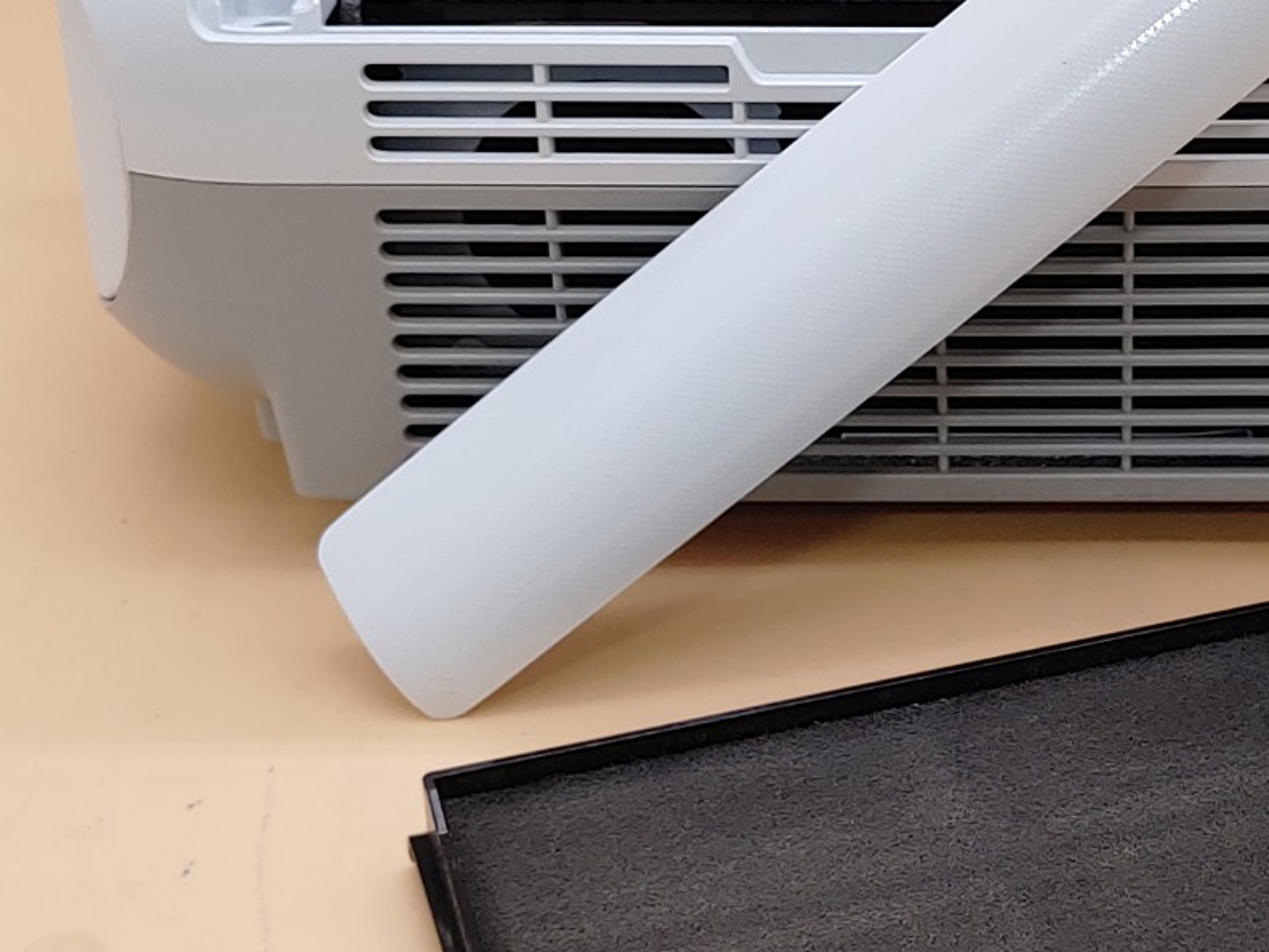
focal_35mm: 80
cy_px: 417
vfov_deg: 18.4
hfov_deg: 24.0
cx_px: 1024
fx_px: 2933
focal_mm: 4.36
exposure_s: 1/101
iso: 50
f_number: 1.8
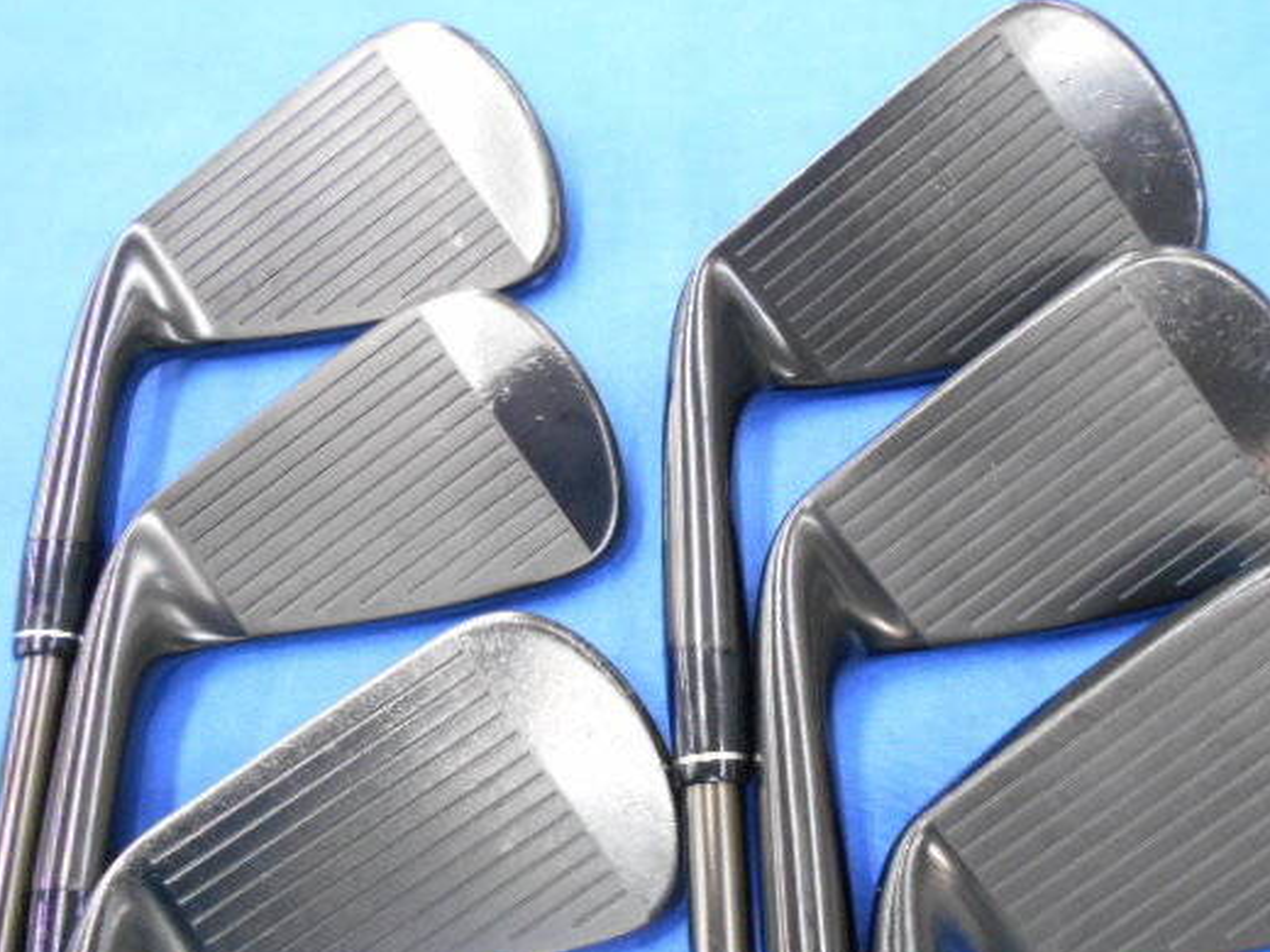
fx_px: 1174
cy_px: 520
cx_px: 767
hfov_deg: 56.4
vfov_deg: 44.1
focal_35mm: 32
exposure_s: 1/15
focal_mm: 4.6
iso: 400
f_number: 3.2
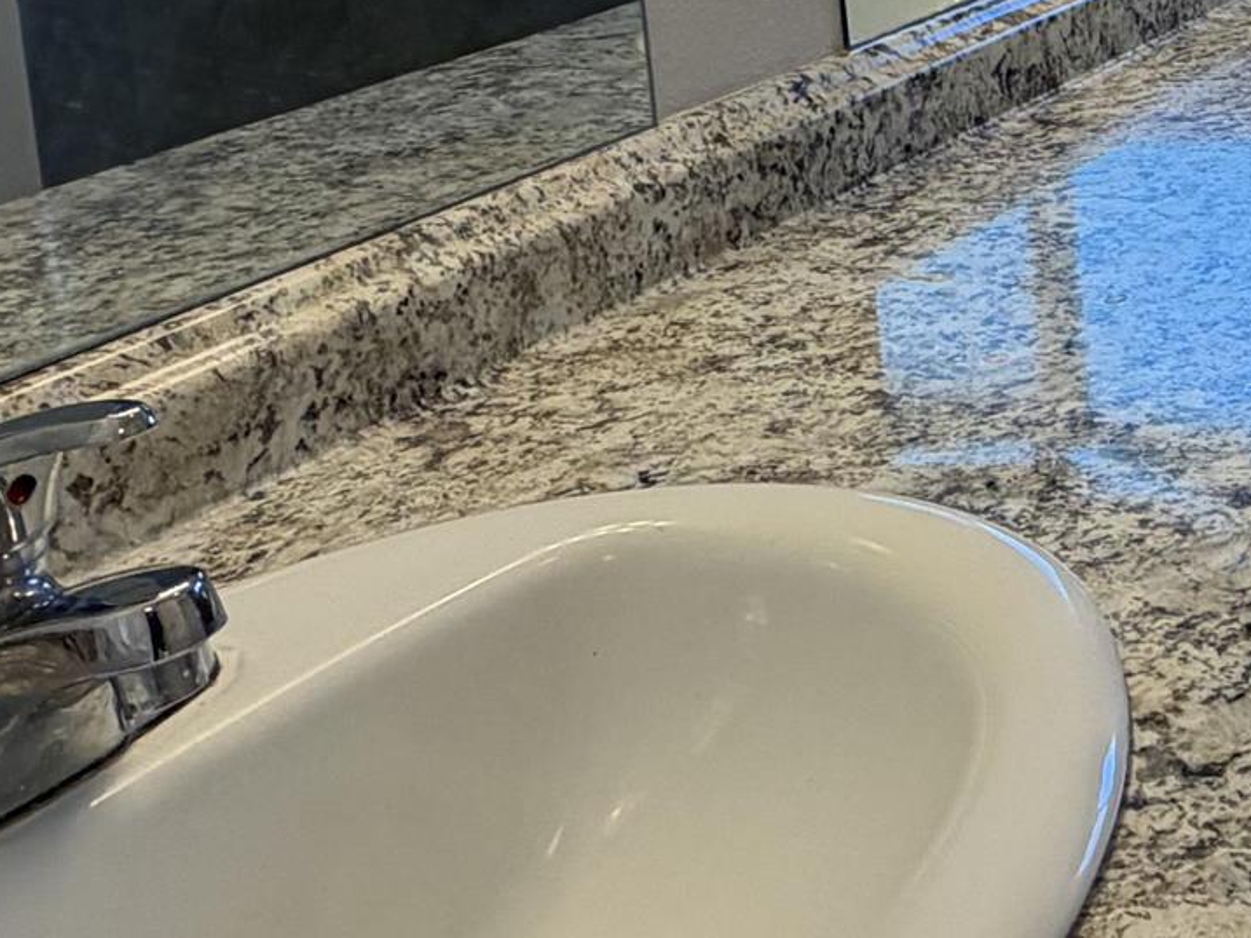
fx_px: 2169
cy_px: -206
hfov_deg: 30.1
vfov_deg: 22.4
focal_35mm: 60
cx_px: 1235
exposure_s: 1/120
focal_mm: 2.22
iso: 100
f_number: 2.2
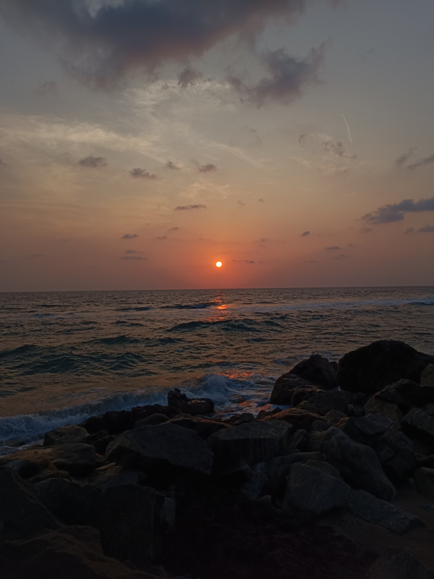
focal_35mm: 24
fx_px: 401
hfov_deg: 56.8
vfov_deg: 71.6
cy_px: 290
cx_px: 217
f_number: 1.88
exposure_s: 1/4000
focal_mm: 5.59
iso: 125
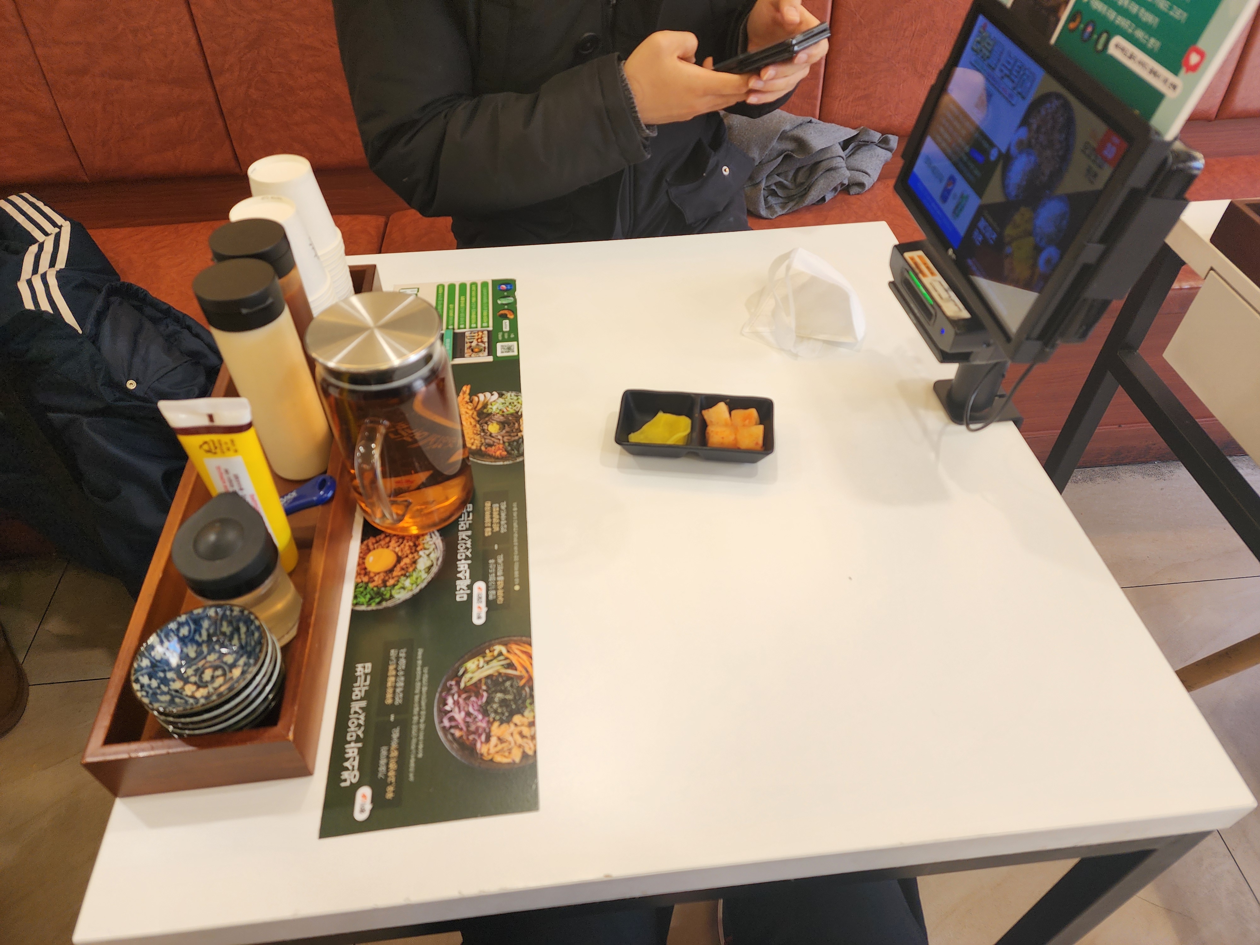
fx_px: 837
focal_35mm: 23
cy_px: 472
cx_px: 630
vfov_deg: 58.9
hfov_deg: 73.9
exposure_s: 1/120
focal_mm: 6.4
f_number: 1.8
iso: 64
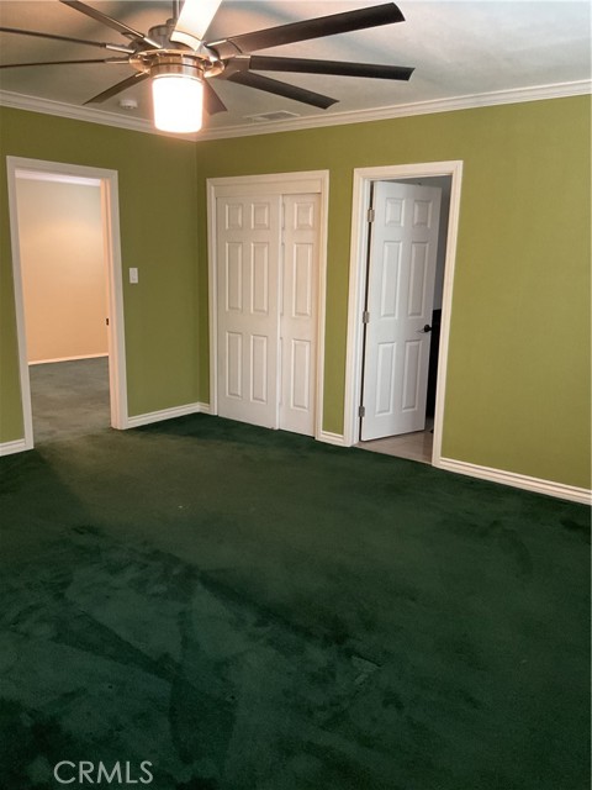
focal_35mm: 29
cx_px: 296
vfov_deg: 61.7
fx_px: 661
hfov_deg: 48.2
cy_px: 395
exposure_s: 1/25
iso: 320
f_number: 1.8
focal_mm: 3
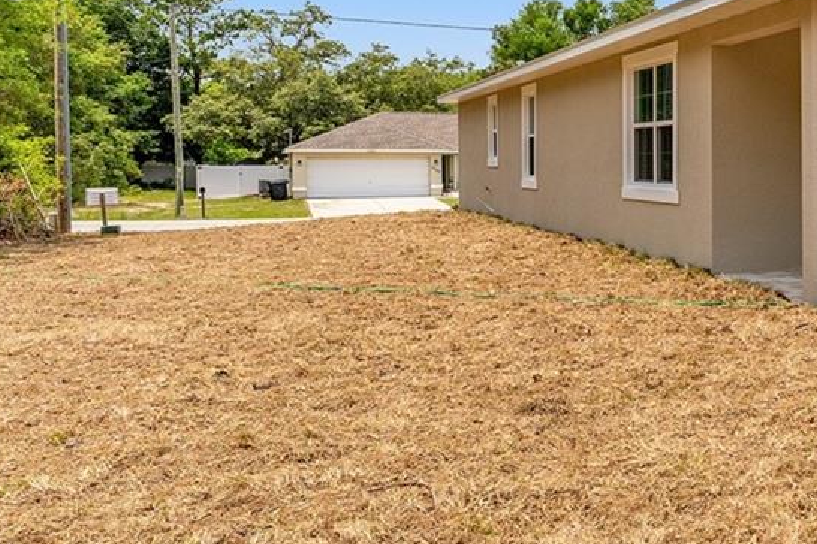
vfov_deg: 32.3
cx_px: 1013
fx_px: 930
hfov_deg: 35.5
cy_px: 179
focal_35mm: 41
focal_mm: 14
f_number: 8
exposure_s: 1/640
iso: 125
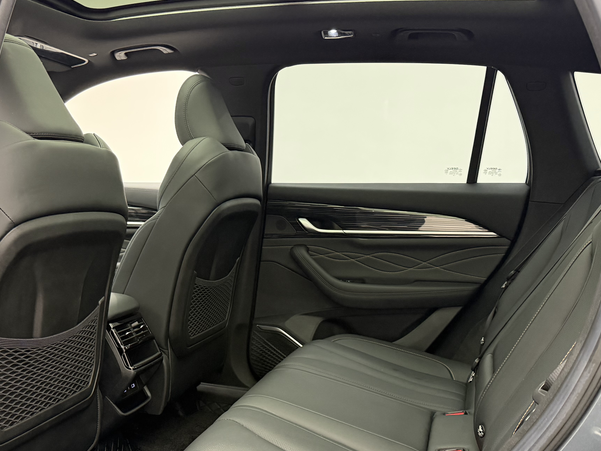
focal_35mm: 40
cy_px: 310
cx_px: 242
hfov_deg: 46.5
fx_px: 694
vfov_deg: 35.5
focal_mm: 6.76
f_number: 1.78
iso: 400
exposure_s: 1/60
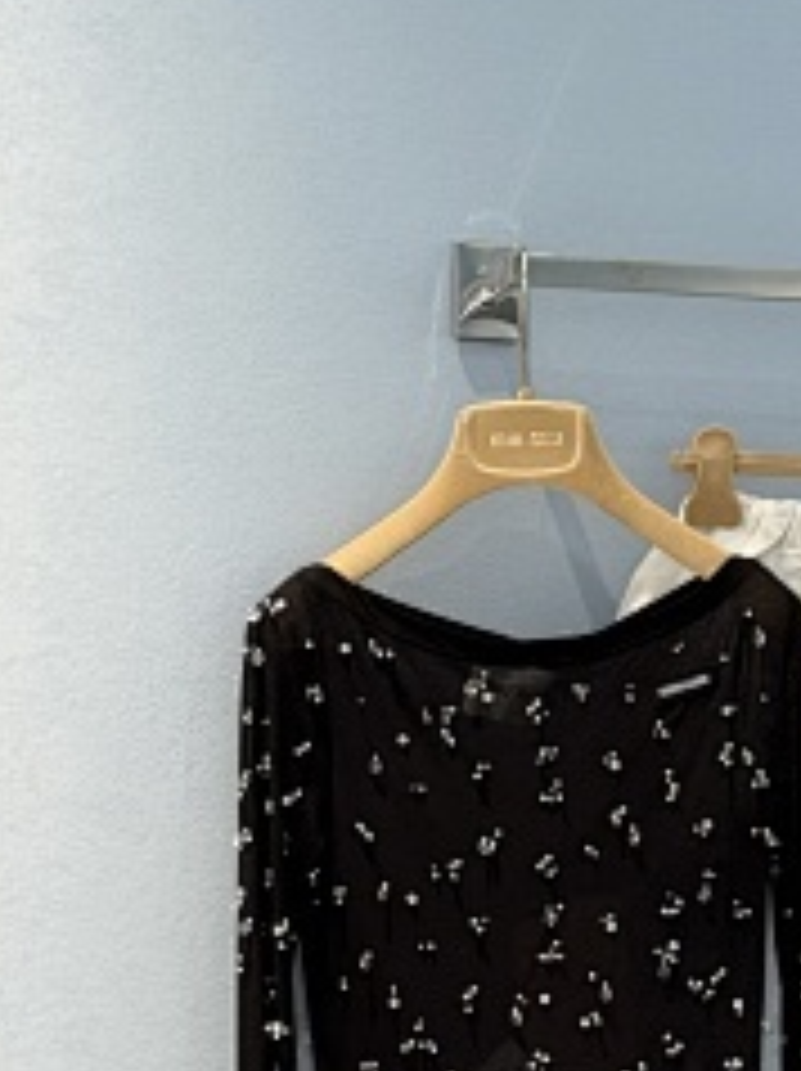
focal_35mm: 101
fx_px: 3122
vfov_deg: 19.0
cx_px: 659
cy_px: 1058
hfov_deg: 14.5
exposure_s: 1/104
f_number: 1.78
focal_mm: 6.76
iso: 100
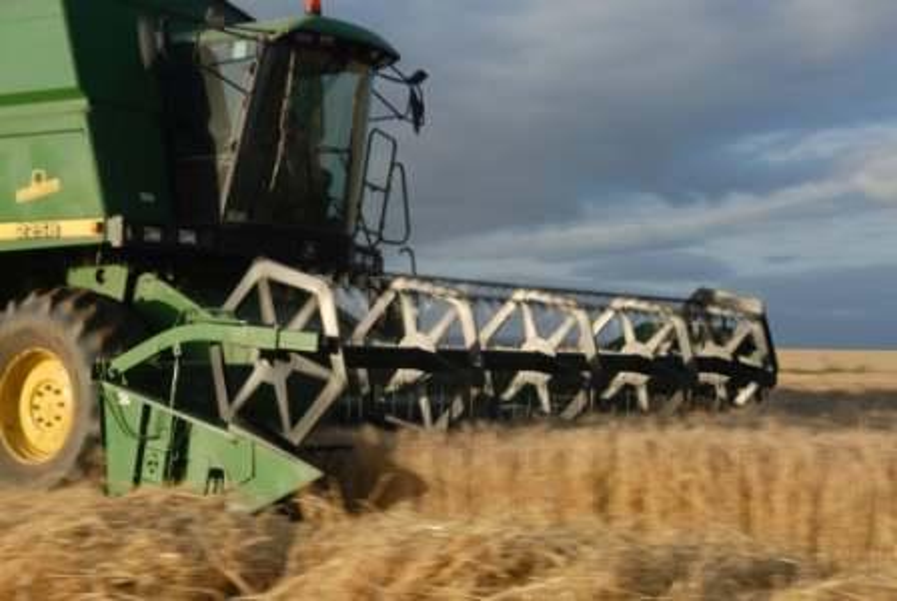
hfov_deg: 33.4
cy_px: 300
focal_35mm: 60
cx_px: 448
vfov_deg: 22.7
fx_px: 1497
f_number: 16
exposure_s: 1/20
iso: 200
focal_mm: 40
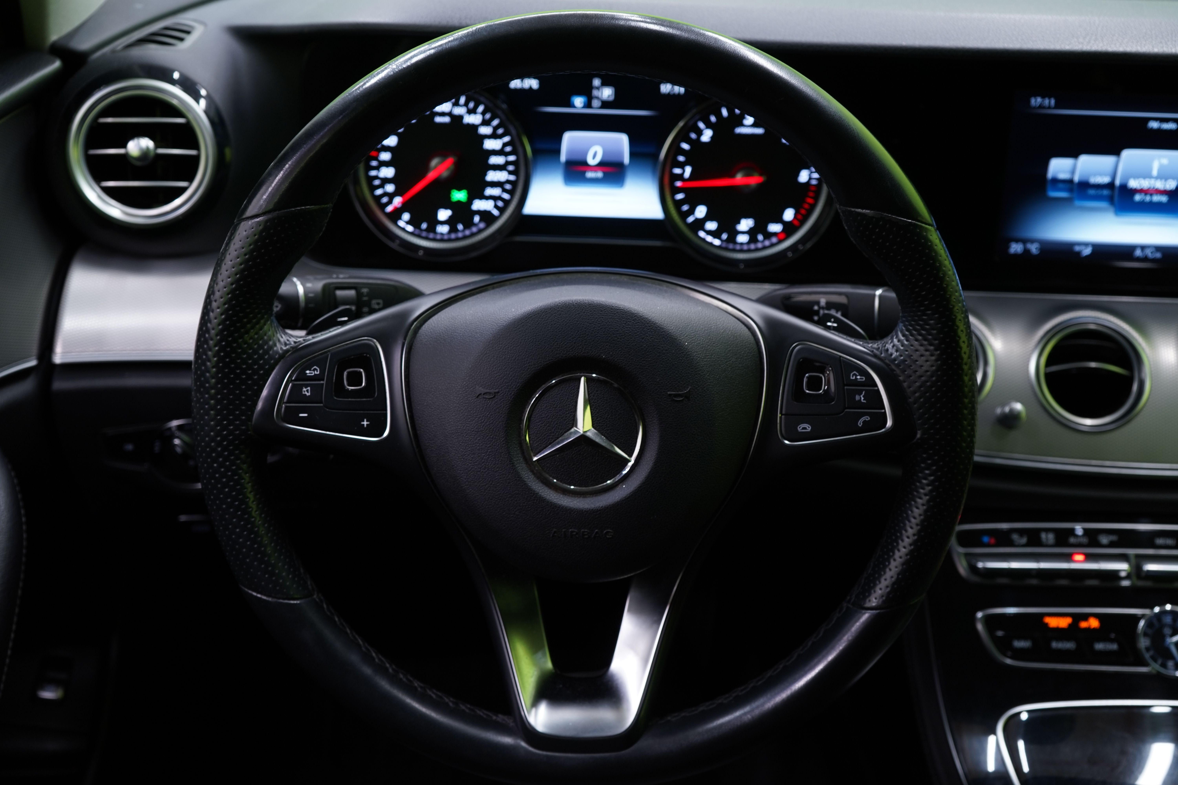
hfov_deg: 43.6
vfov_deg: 29.9
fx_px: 1472
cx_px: 589
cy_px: 392
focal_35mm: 45
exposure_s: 1/10
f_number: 5.6
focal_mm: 45
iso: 400
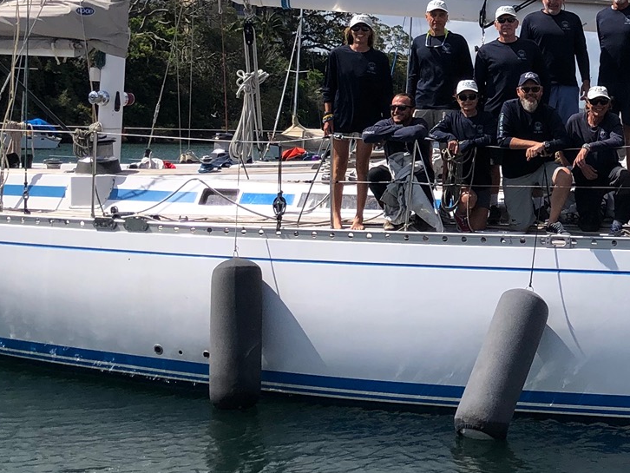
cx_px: 617
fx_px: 1347
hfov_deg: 25.2
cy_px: 66
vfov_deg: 19.6
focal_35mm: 74
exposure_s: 1/3472
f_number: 1.8
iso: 25
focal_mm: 4
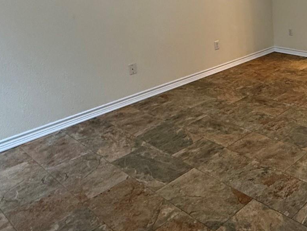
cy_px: 32
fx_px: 328
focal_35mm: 37
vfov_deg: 36.7
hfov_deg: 41.9
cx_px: 322
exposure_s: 1/60
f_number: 2.2
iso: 250
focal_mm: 2.22
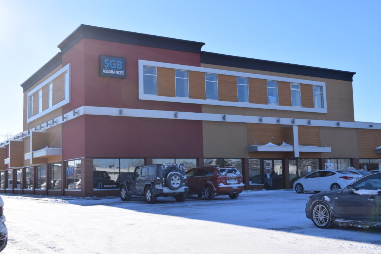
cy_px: 127
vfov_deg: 29.9
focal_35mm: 45
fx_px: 476
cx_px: 190
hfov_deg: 43.6
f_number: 10
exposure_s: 1/400
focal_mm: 30
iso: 200
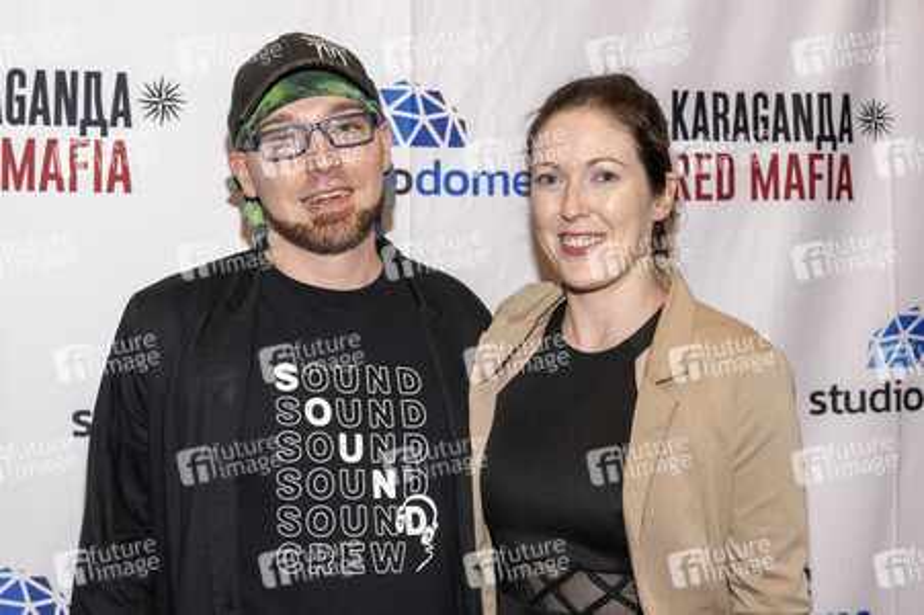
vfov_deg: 28.0
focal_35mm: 48
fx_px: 1231
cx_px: 462
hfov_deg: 41.1
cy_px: 308
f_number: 5.6
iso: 800
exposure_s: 1/200
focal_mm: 48
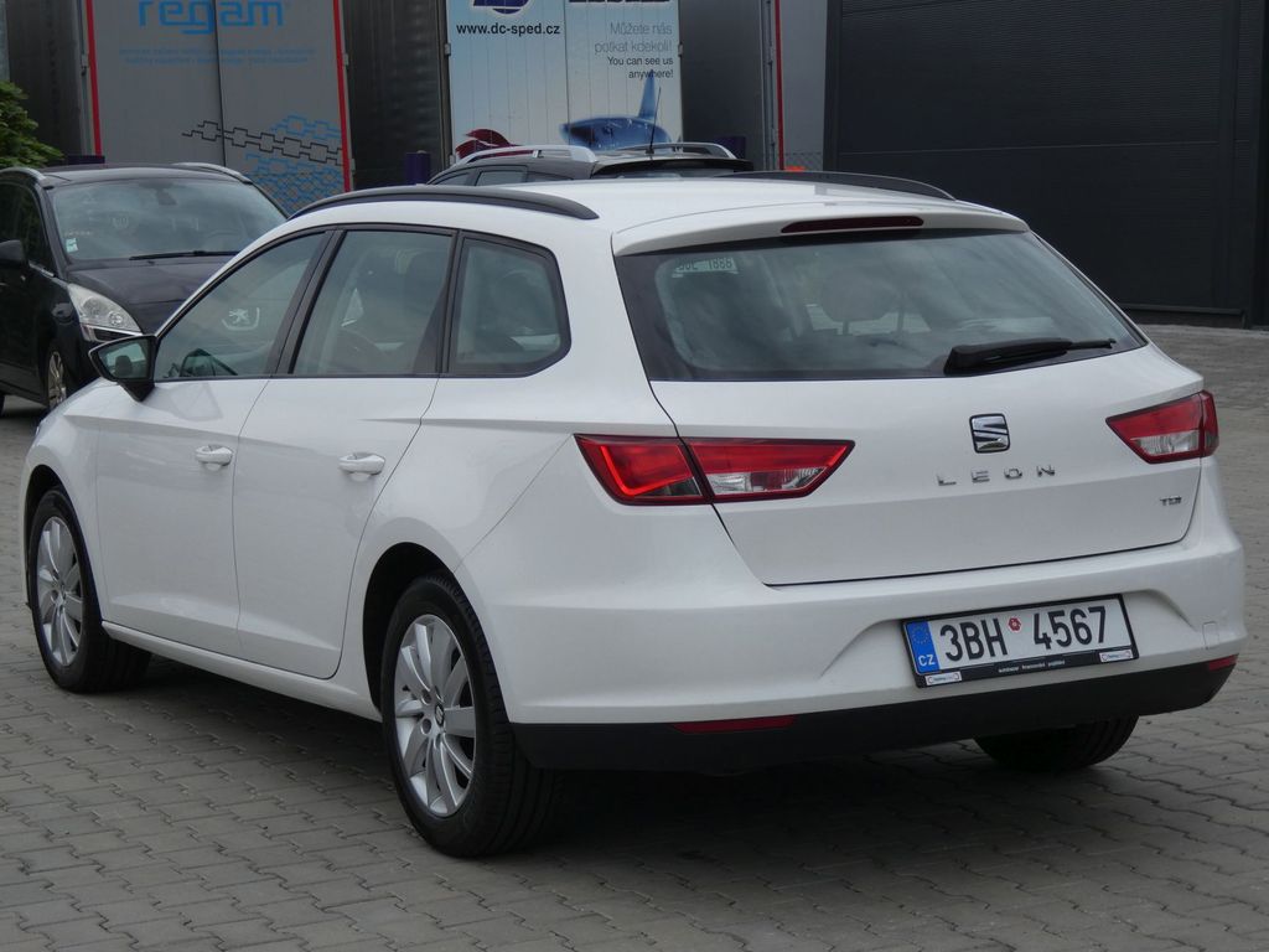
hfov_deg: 24.1
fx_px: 2969
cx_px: 634
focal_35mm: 81
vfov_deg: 18.2
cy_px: 476
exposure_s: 1/500
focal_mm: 14.5
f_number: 4.5
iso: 80
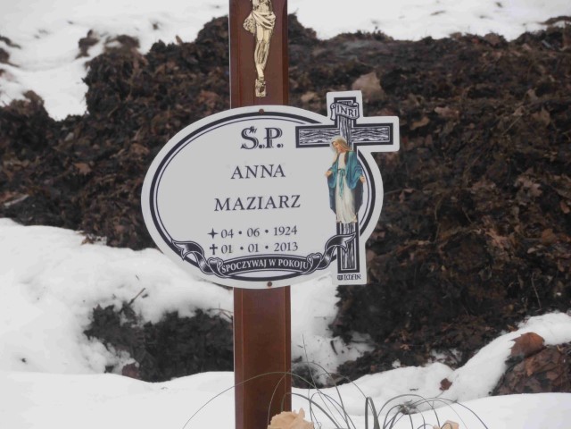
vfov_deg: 8.9
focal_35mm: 166
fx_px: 2738
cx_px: 286
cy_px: 214
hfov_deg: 11.9
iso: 80
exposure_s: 1/160
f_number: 5.9
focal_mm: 29.44
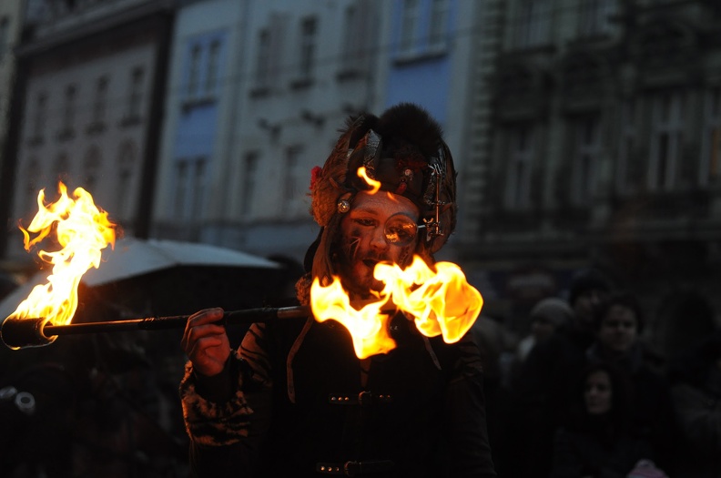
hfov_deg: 27.0
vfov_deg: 18.1
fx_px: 1499
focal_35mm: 75
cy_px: 239
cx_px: 360
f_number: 2.5
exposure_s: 1/640
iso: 800
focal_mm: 50
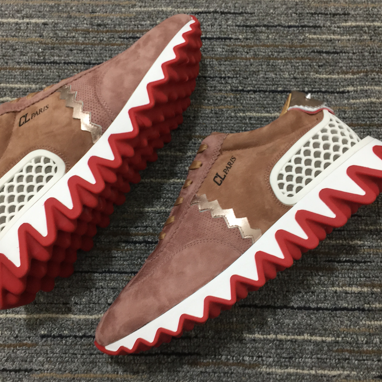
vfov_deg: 47.2
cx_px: 175
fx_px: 437
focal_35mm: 35
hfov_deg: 47.2
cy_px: 189
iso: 50
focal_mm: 4.15
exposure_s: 1/17
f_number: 2.2
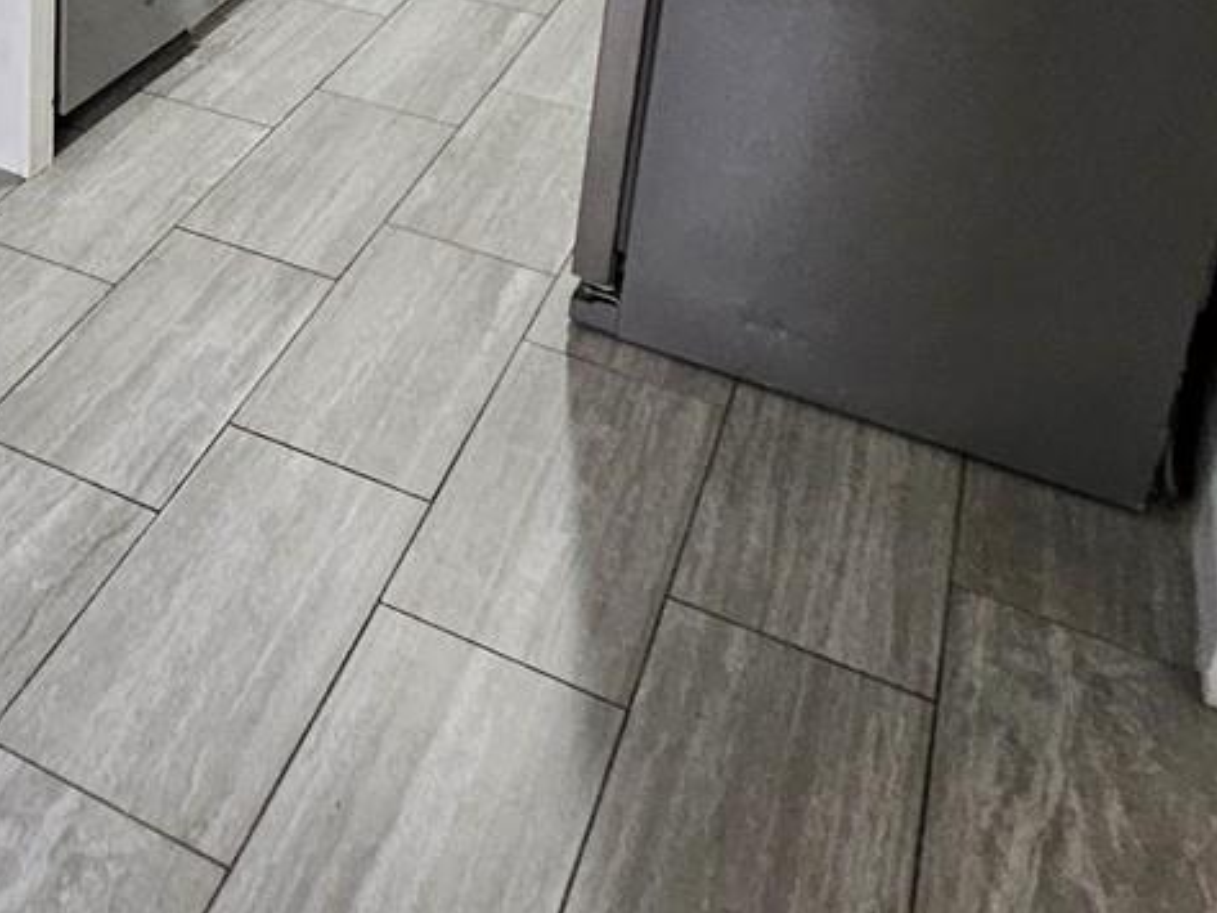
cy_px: -172
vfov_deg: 28.7
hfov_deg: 40.1
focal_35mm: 44
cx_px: 149
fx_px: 1547
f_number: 2.2
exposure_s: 1/30
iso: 320
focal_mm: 1.74
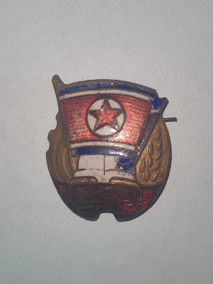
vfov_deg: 28.6
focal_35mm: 68
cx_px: 106
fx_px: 558
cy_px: 142
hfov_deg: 21.6
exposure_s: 1/100
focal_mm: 5.52
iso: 80
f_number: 1.95
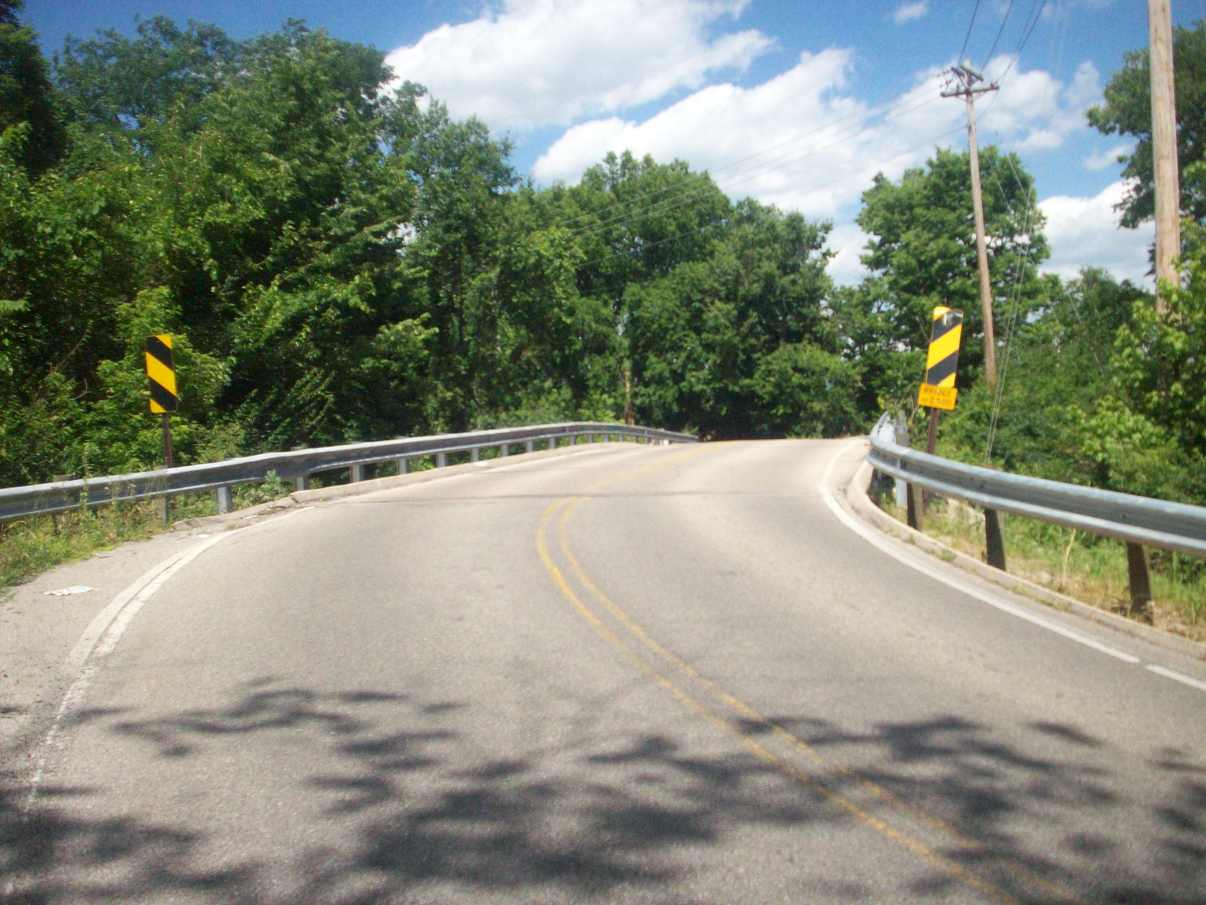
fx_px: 1289
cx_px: 603
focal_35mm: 37
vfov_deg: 38.7
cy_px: 452
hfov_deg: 50.1
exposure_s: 1/737
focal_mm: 6.2
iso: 200
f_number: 5.6
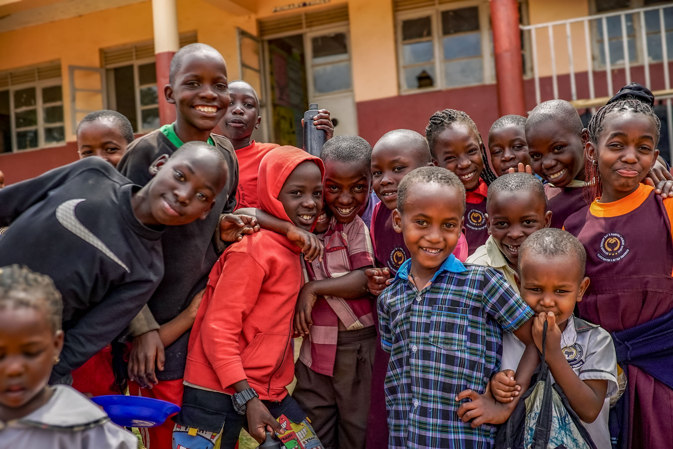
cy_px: 224
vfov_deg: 37.9
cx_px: 336
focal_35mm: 35
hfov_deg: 54.4
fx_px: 655
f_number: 2.5
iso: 1250
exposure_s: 1/250
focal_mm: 35
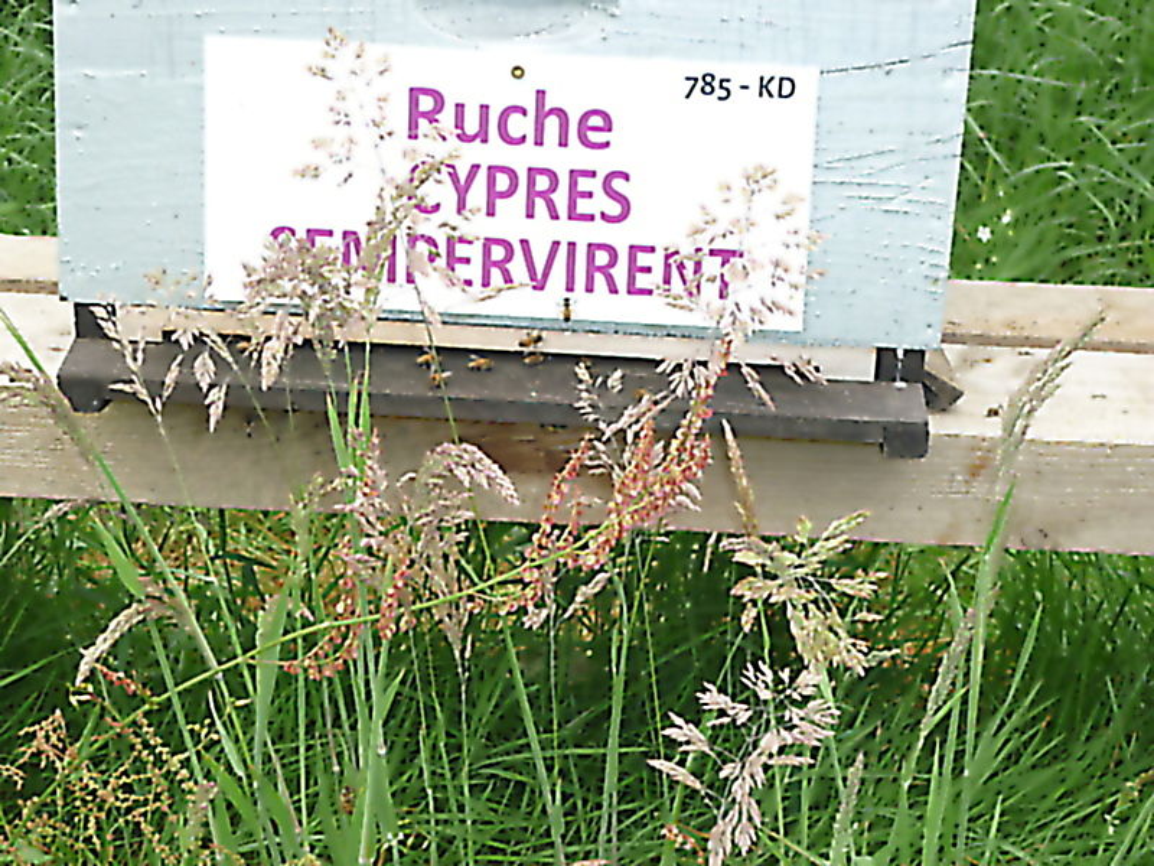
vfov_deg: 22.9
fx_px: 2134
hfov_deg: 30.3
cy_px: 433
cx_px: 577
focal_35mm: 64
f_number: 3.8
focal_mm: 10.6
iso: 100
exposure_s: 1/200
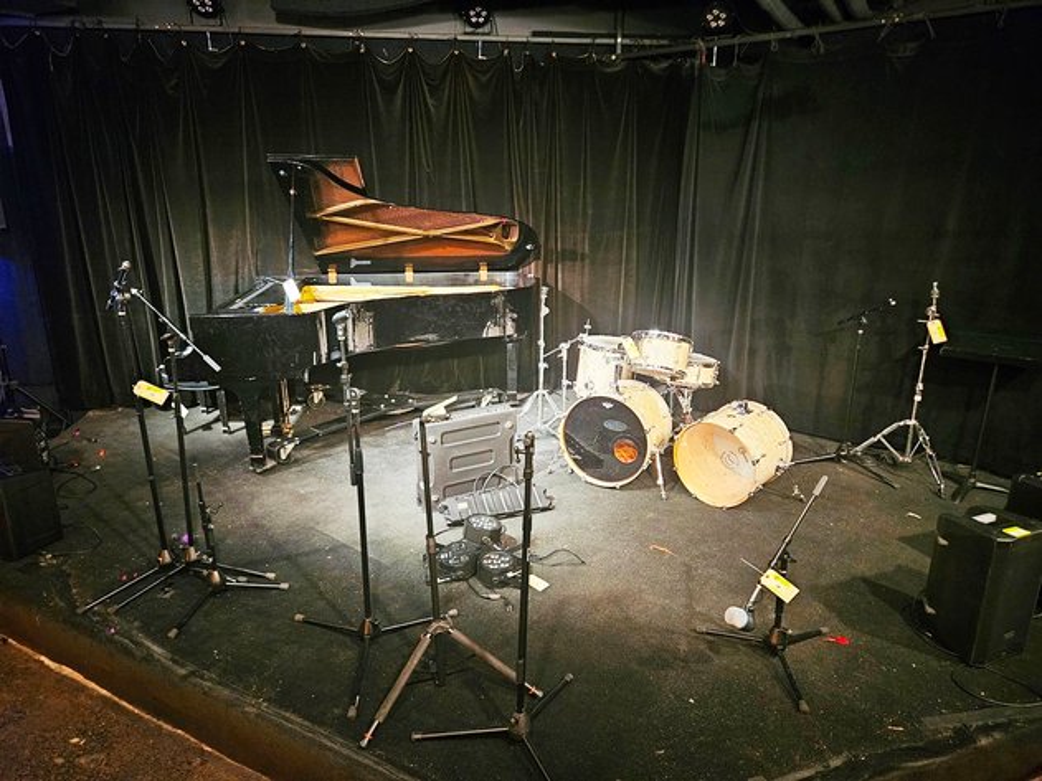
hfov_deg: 73.9
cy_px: 390
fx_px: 692
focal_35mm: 23
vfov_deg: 58.9
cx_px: 521
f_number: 1.8
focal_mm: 5.4
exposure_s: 1/24
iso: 640
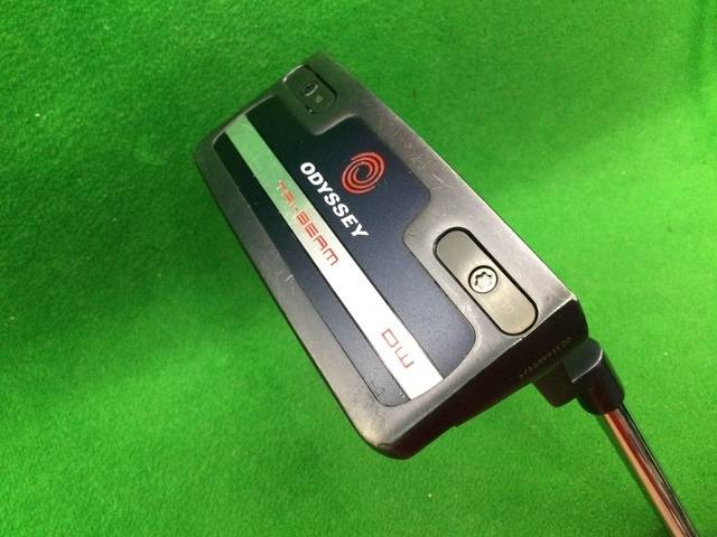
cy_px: 268
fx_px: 642
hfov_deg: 58.4
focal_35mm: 31
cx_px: 358
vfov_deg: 45.4
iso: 100
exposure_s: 1/30
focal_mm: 3.3
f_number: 2.4
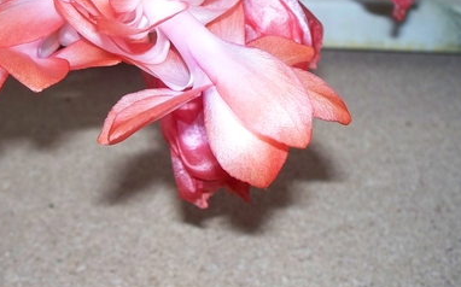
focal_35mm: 60
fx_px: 753
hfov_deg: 33.8
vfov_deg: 21.4
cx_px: 159
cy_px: 74
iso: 200
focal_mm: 7.54
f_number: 2.8
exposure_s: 1/30
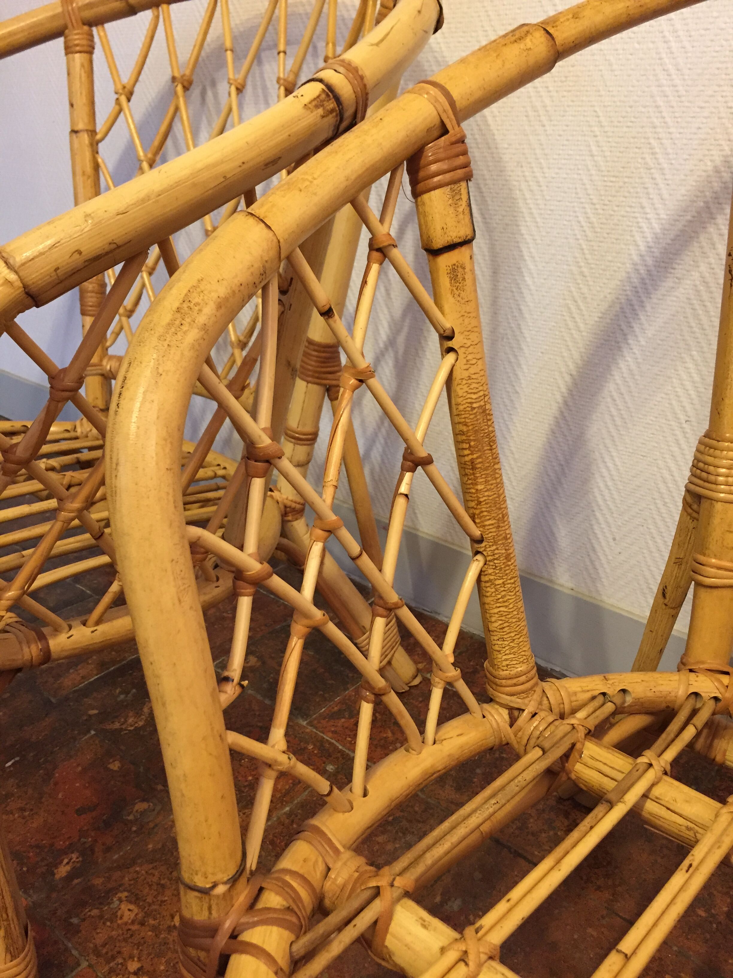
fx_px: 819
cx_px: 366
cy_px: 489
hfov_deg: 48.2
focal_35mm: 29
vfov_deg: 61.7
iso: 200
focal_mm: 4.15
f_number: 2.2
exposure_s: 1/33
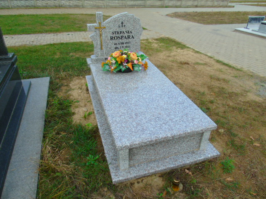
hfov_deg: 69.4
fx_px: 192
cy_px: 100
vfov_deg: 54.9
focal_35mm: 25
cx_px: 133
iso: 80
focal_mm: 4.4
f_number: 3.4
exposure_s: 1/200
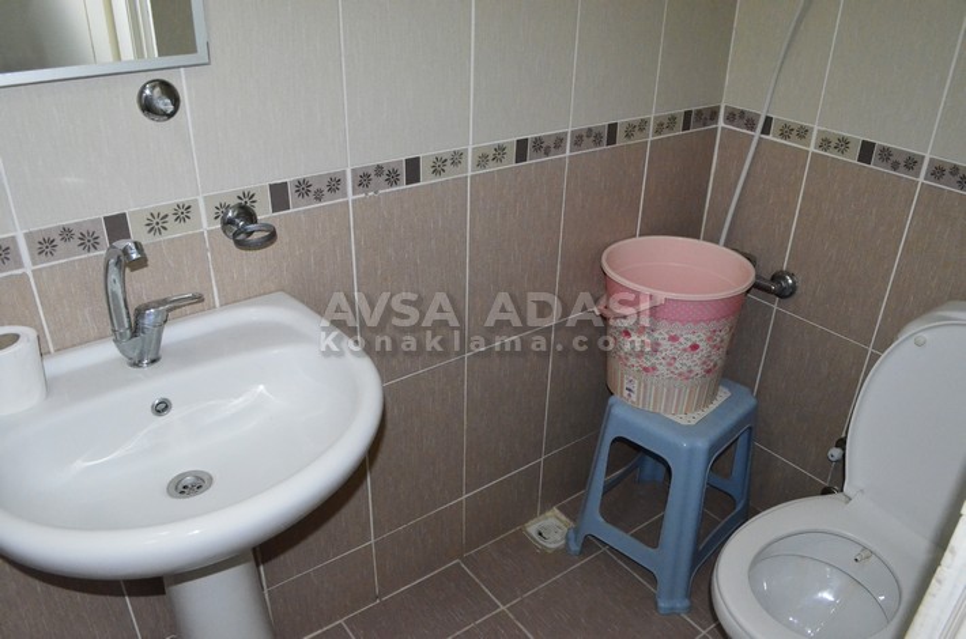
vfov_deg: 47.7
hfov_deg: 67.5
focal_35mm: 27
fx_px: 723
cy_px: 320
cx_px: 483
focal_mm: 18
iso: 6400
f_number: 8
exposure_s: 1/200
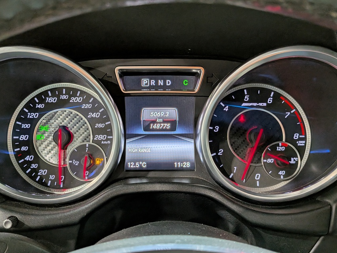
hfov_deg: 61.6
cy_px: 125
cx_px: 158
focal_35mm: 29
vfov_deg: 48.3
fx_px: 282
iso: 52
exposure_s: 1/88.4
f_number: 1.7
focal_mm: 4.53
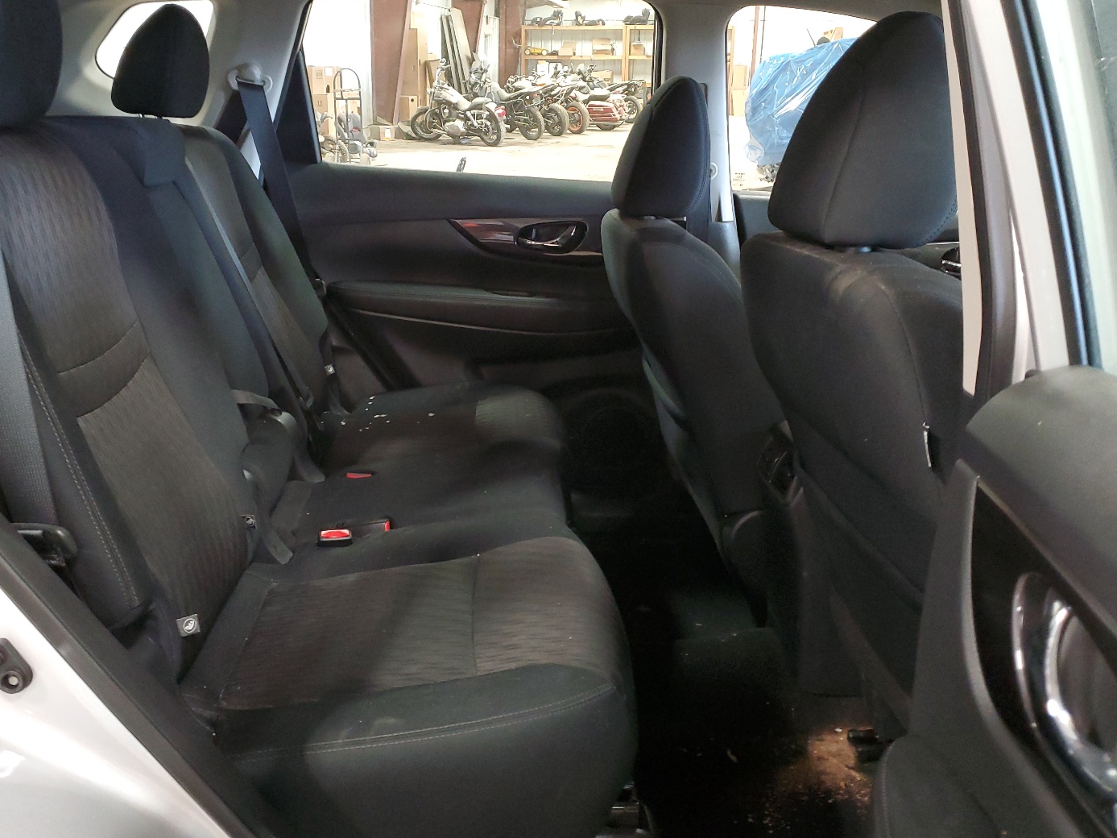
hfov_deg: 59.9
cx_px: 506
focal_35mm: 30
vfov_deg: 46.8
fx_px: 968
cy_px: 395
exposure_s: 1/15
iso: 282
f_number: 1.5
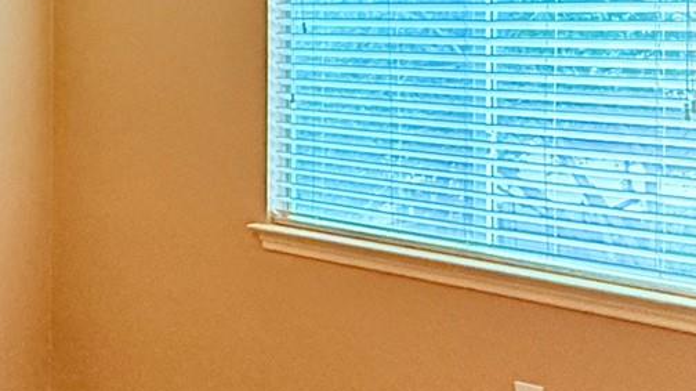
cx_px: -88
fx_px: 1144
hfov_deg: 30.0
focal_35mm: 62
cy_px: -22
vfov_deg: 18.7
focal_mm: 2.22
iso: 500
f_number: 2.2
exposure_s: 1/120
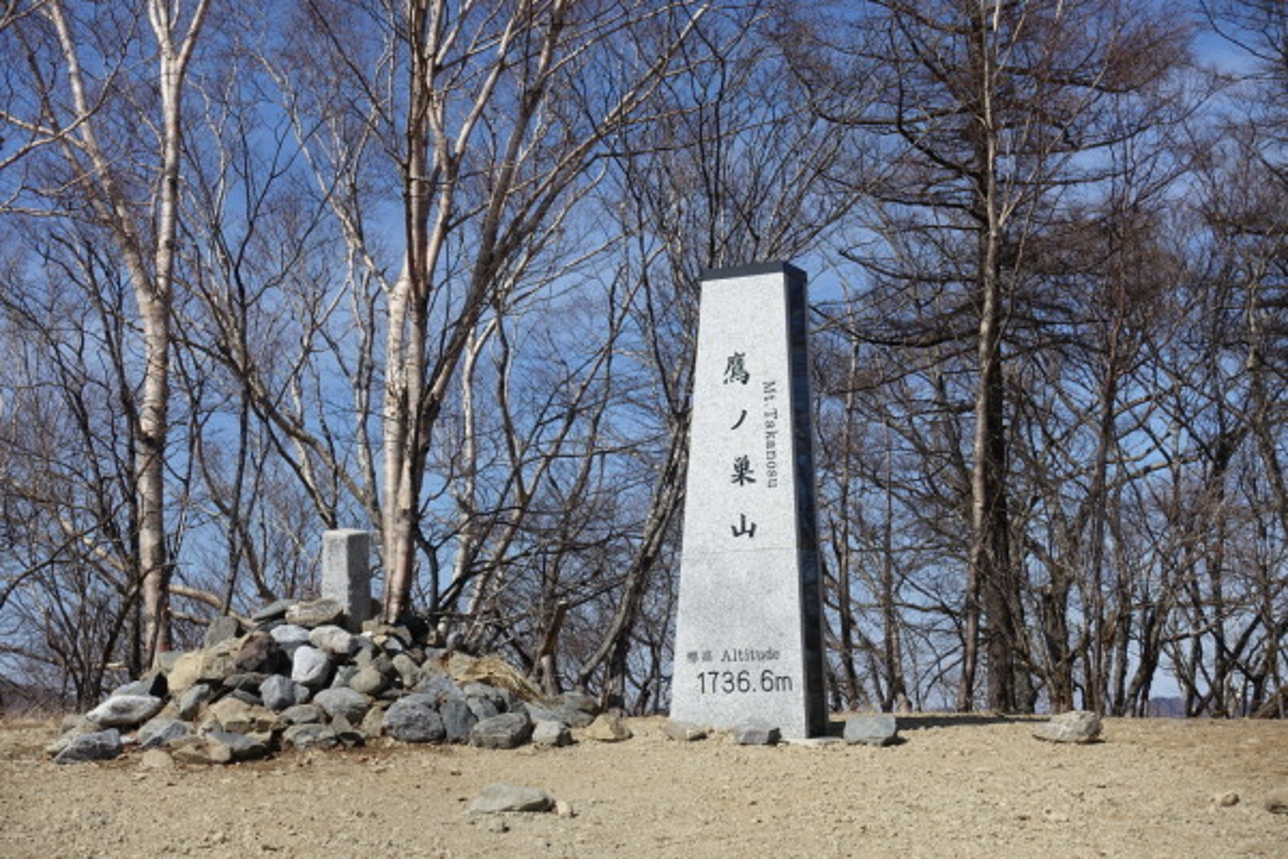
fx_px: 2182
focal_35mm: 61
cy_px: 430
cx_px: 644
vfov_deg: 22.3
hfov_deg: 32.9
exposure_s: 1/800
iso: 125
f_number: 5.6
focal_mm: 22.38
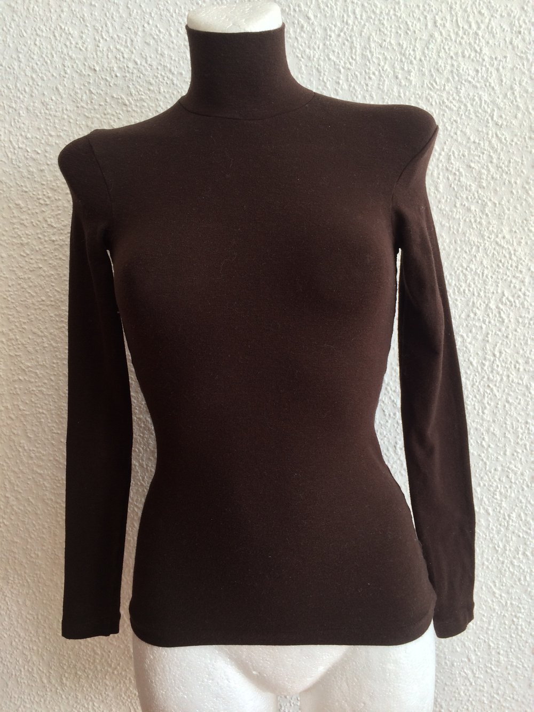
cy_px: 356
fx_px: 596
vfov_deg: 61.7
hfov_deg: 48.2
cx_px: 267
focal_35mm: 29
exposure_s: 1/60
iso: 50
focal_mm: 4.15
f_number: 2.2
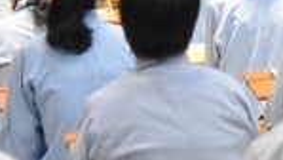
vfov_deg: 3.5
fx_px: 2583
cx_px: 359
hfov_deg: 6.2
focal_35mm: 344
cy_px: -246
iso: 3200
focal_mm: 75
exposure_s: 1/125
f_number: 5
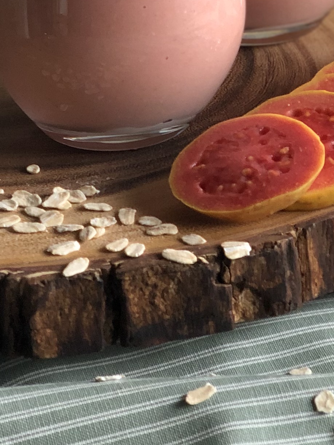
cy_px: -197
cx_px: 90
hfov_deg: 8.6
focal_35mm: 172
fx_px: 2213
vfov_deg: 11.1
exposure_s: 1/60
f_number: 2.4
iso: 50
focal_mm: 6
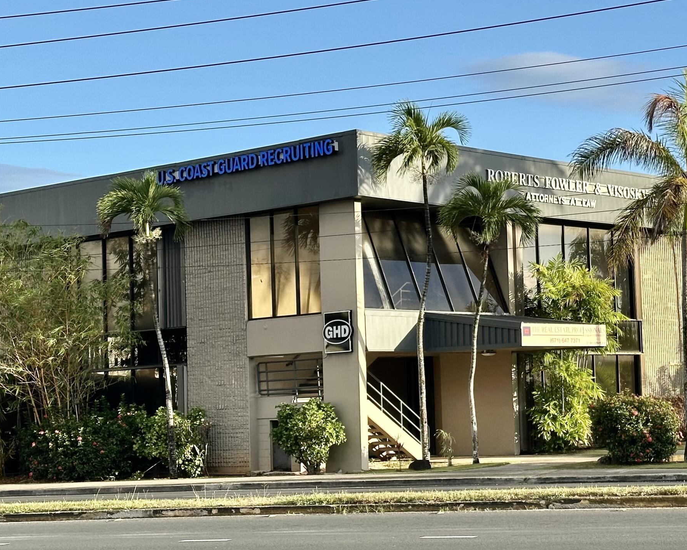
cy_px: 283
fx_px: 1606
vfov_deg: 19.4
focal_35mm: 79
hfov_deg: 23.8
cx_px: 532
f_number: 1.78
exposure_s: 1/1453
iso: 64
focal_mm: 6.86
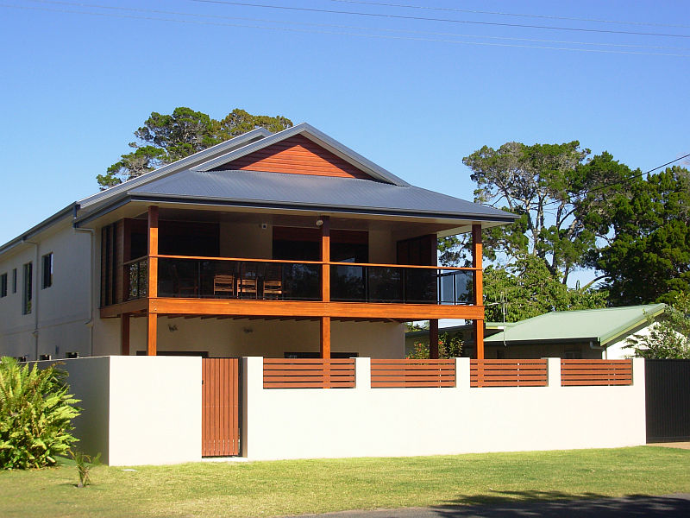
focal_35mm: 64
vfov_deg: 22.9
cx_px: 345
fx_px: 1276
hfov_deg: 30.3
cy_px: 259
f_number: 3.4
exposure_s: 1/724
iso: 50
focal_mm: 10.5
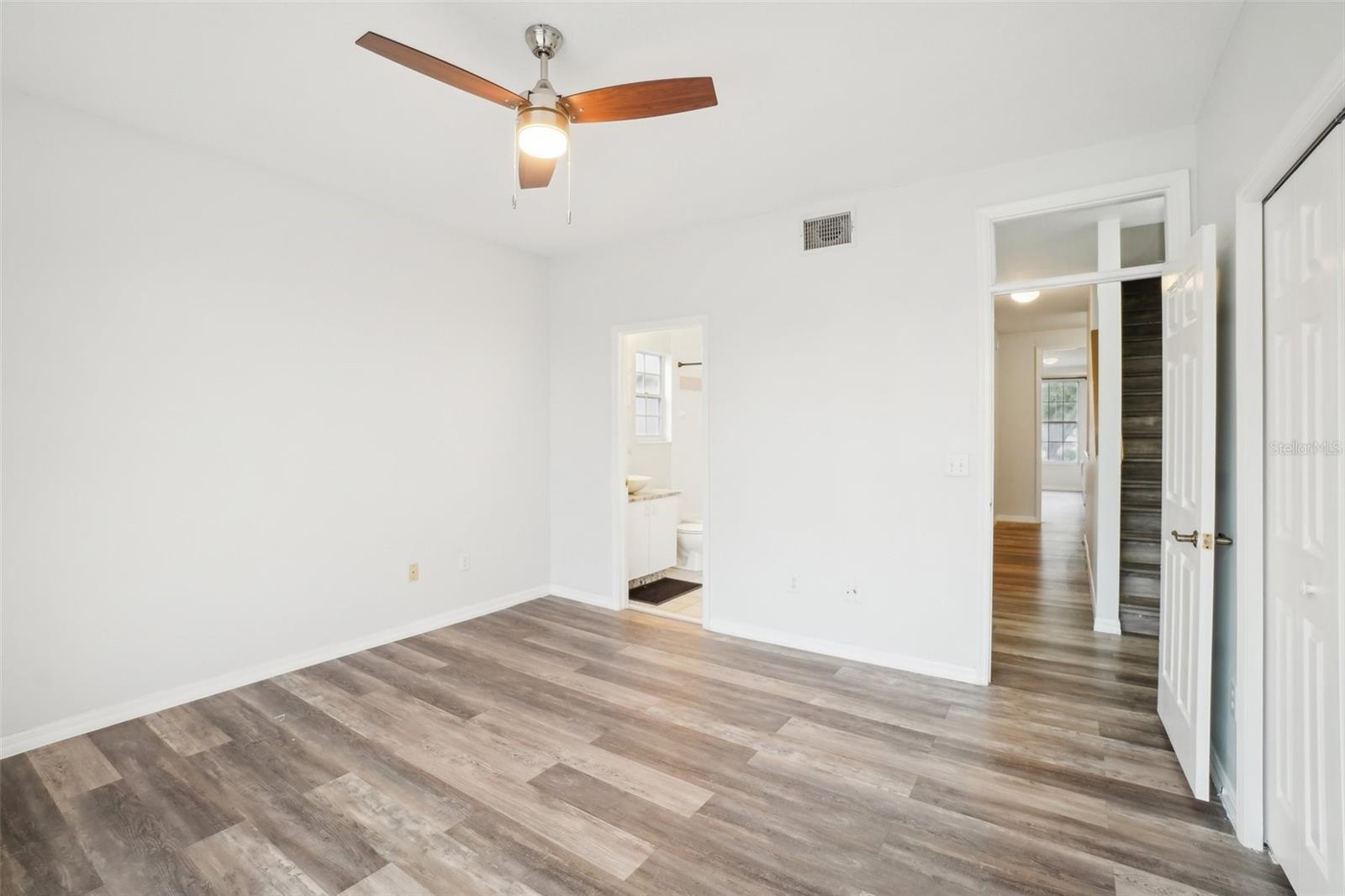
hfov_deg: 100.4
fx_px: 560
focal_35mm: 15
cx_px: 672
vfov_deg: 77.3
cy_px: 448
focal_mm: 10
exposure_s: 1/15
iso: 400
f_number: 8
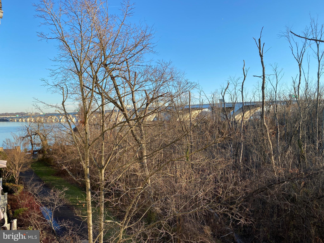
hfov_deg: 67.3
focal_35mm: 26
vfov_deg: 53.1
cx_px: 162
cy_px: 122
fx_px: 243
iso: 32
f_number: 1.8
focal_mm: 4.25
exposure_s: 1/1206
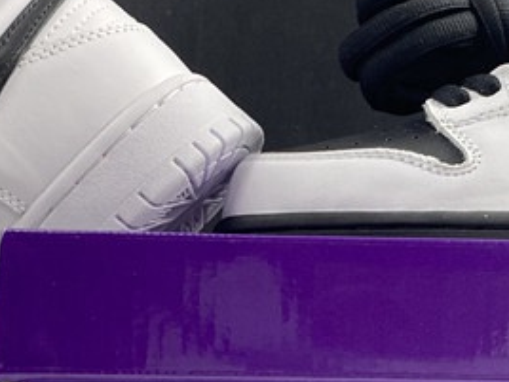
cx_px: 412
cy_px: 319
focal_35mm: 97
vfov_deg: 15.1
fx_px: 1426
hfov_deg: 20.0
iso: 100
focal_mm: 4.25
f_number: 1.8
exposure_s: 1/100
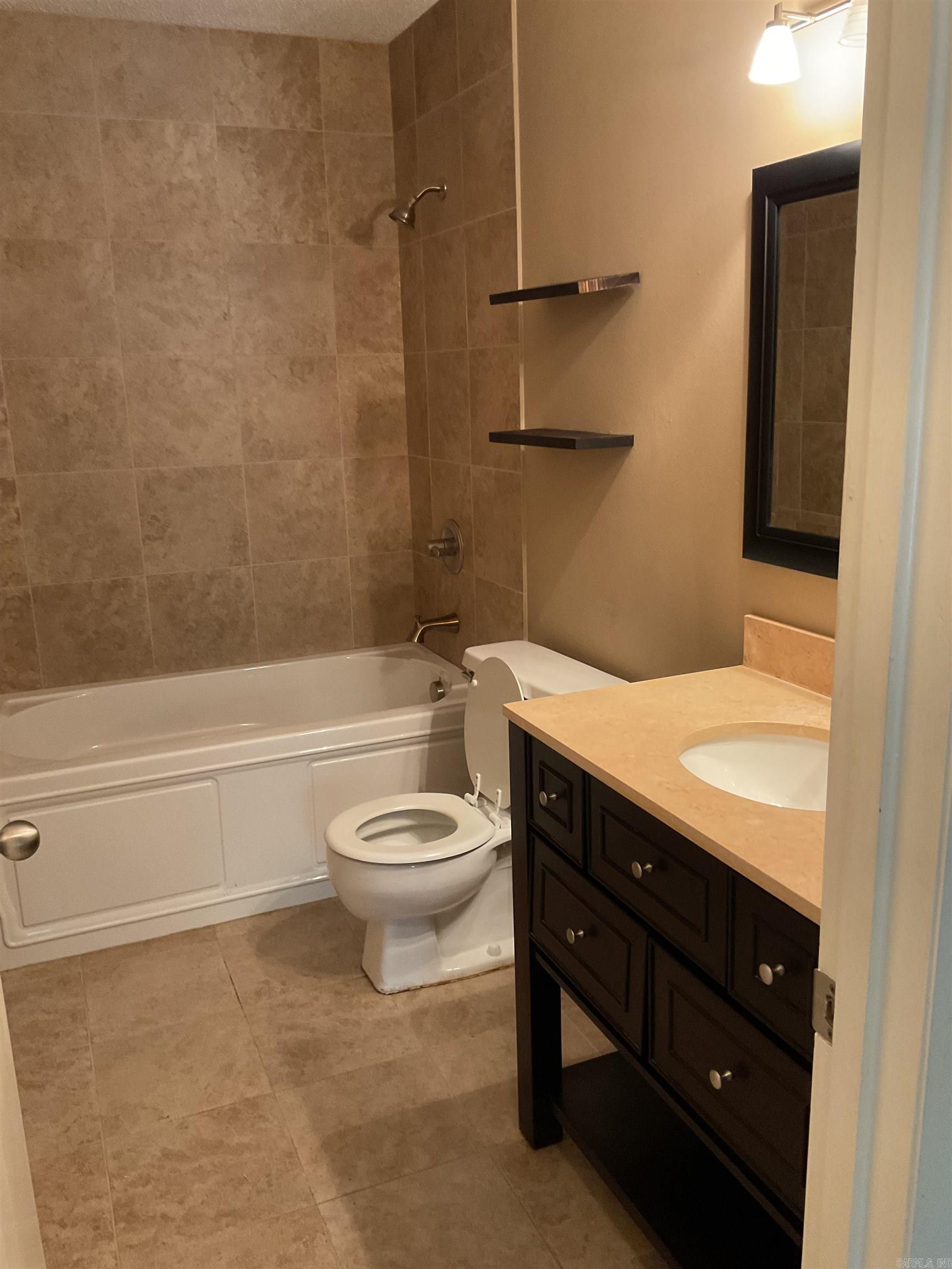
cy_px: 634
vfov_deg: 61.7
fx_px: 1063
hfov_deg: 48.2
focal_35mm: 29
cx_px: 476
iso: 250
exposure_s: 1/40
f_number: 1.8
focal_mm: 3
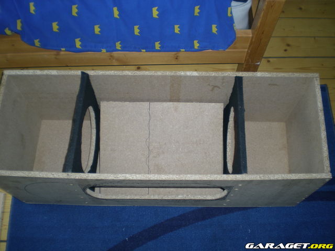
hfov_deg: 49.0
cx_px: 168
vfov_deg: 37.7
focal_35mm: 38
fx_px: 368
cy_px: 126
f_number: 3.1
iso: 58
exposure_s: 1/92
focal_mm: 6.3
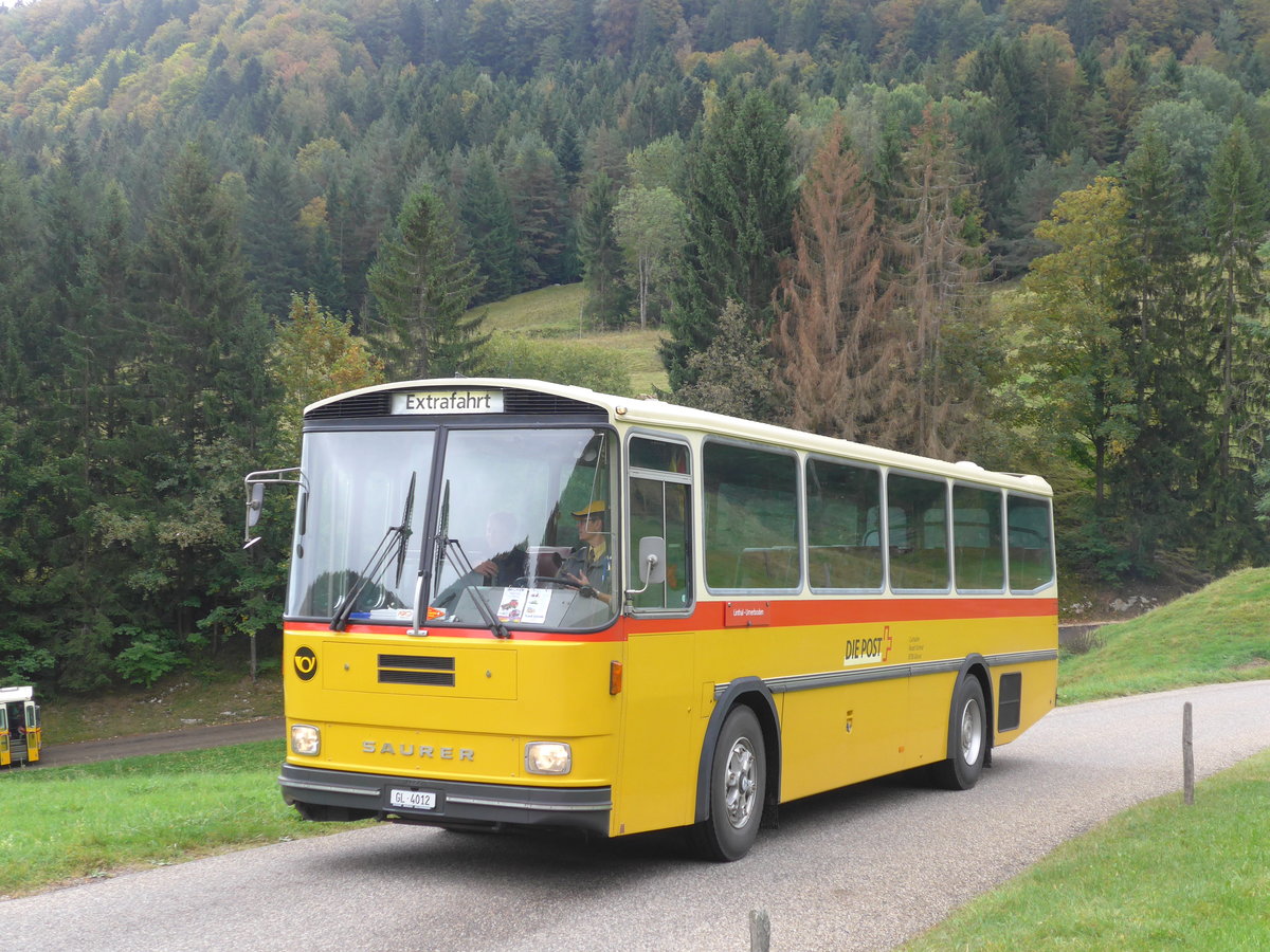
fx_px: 1908
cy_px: 476
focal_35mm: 52
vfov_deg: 28.0
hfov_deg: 36.8
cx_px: 635
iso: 160
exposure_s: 1/200
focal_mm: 10.7
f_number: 3.3
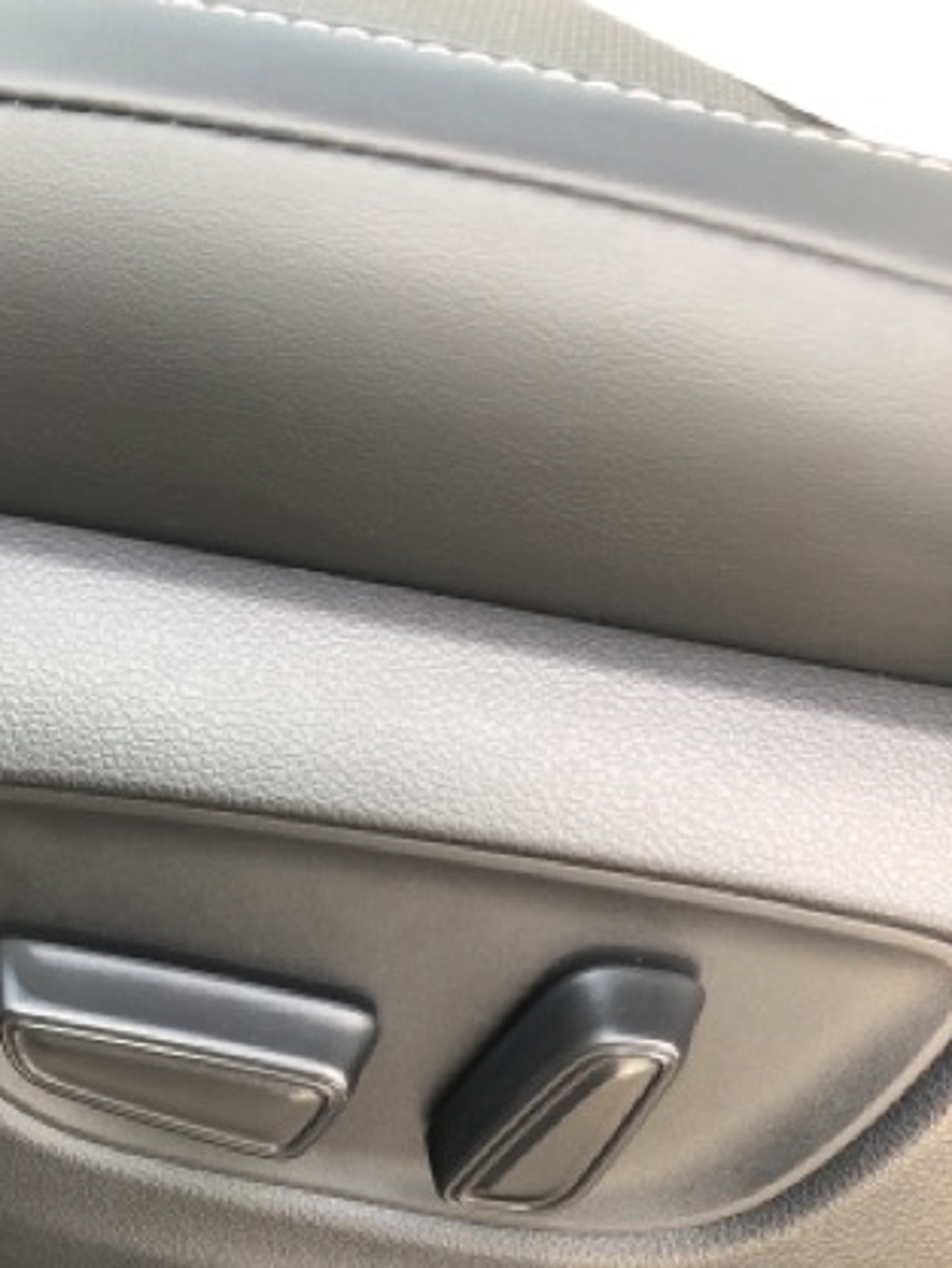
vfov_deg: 42.7
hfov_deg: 32.9
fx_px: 1576
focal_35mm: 43
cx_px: 231
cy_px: 927
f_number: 1.8
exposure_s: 1/30
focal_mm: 3.99
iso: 25
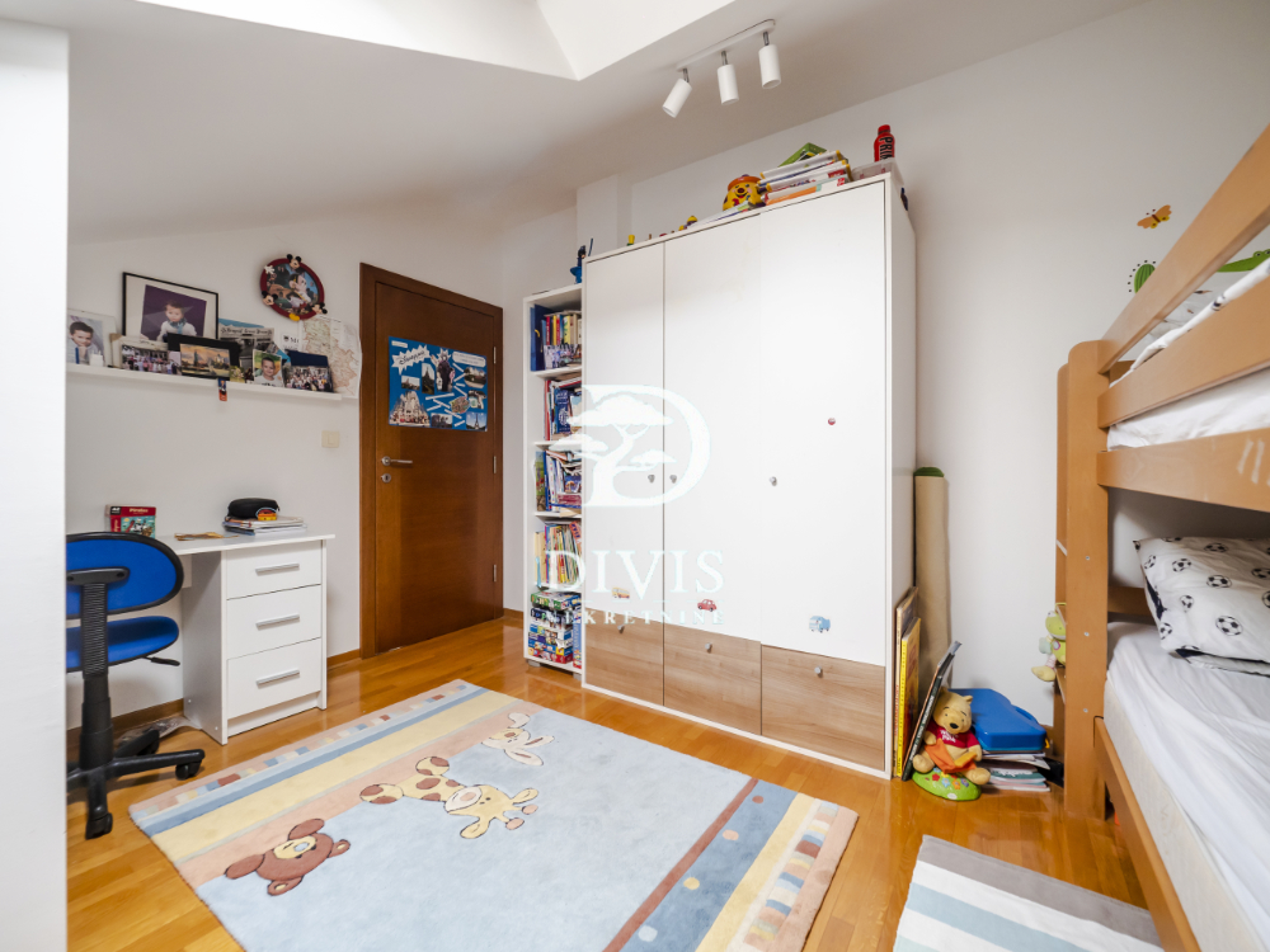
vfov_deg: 85.7
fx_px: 514
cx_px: 635
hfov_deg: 102.1
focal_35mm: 14
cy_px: 476
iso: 400
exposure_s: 1/13
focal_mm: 7
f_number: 4
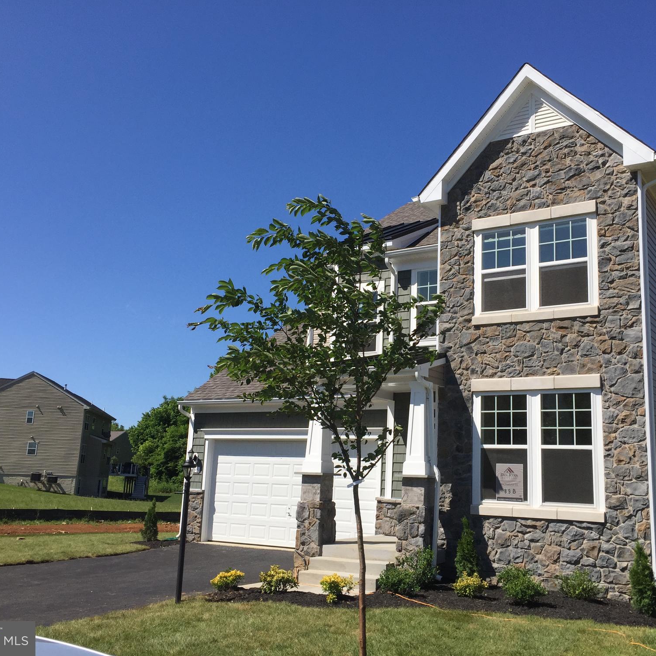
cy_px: 321
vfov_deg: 47.2
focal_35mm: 35
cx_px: 374
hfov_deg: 47.1
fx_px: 750
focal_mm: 4.15
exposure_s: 1/2475
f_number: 2.2
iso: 32
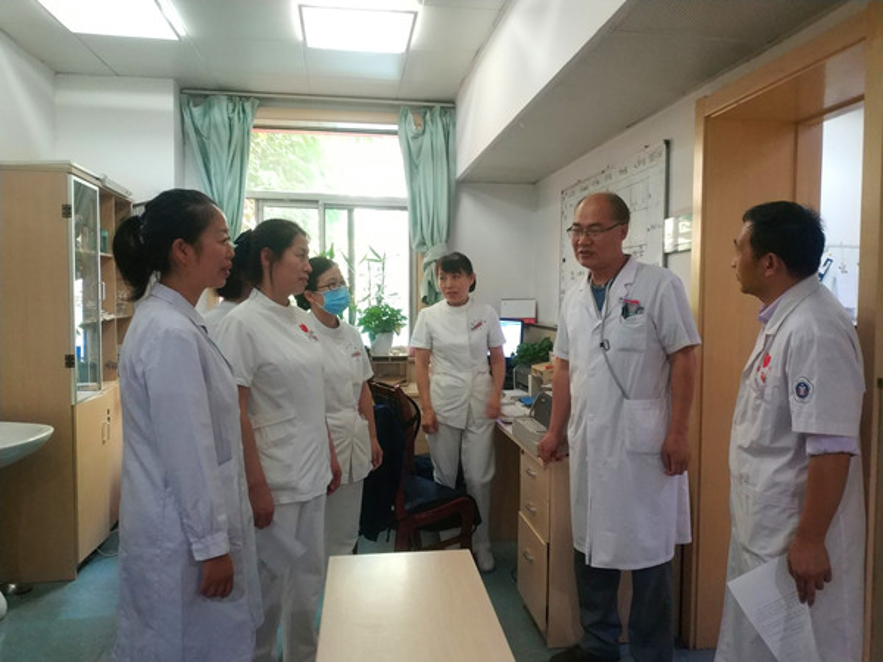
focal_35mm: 32
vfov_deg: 44.2
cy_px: 331
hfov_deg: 56.8
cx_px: 442
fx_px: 816
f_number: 2
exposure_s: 1/17
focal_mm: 4.5
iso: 503
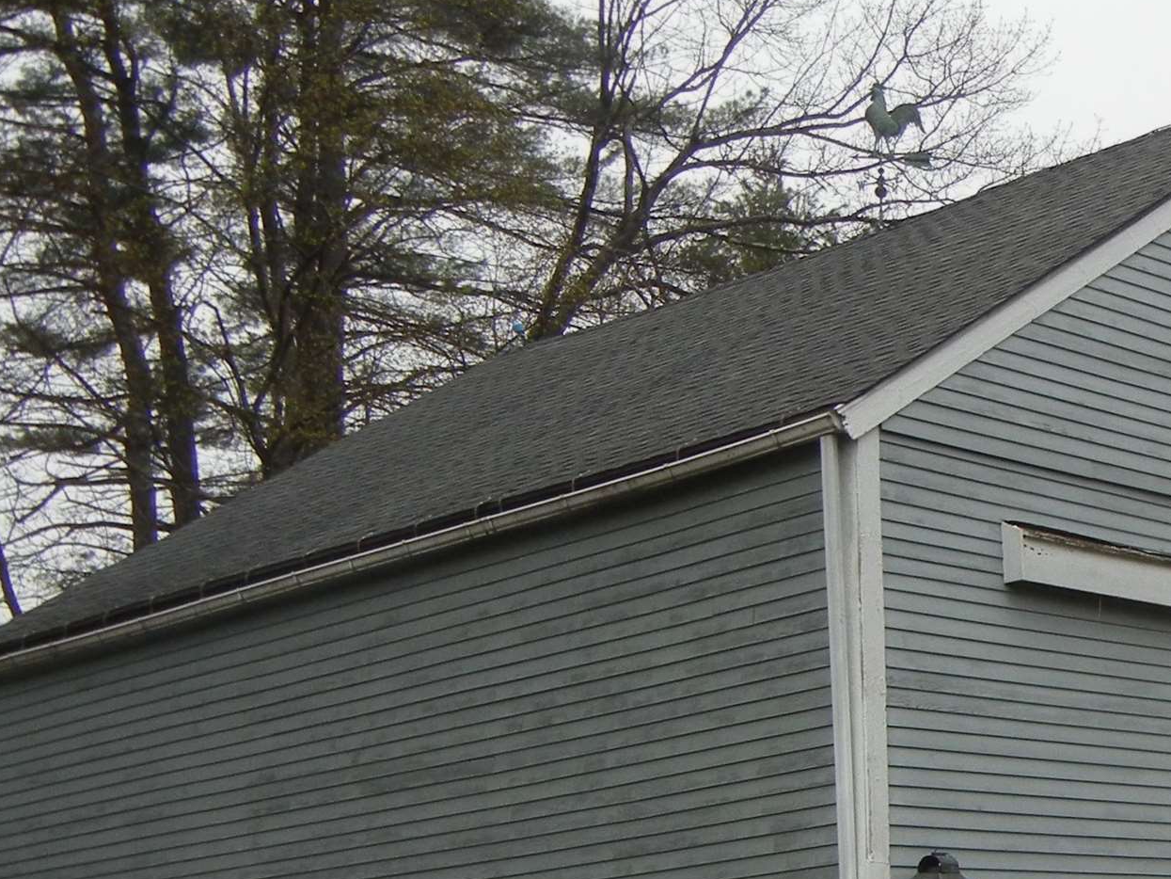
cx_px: 1305
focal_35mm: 74
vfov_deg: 19.5
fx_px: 2504
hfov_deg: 24.5
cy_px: 817
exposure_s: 1/493
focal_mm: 5.4
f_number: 3.5
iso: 160
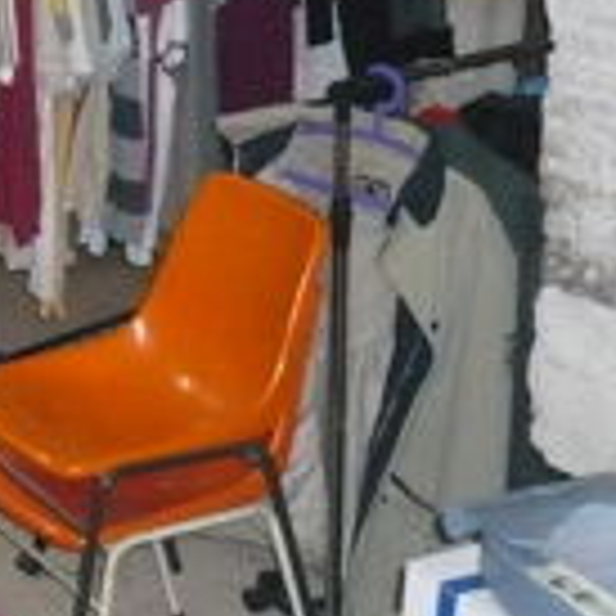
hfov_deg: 15.4
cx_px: -171
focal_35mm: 108
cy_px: 130
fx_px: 2174
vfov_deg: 16.0
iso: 640
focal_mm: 5.8
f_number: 2.8
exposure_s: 1/30
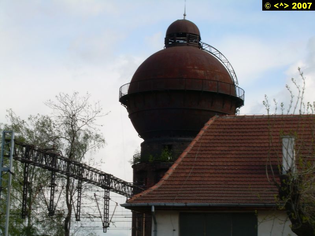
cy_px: 118
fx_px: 1001
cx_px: 158
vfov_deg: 13.5
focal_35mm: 110
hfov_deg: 17.9
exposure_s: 1/136
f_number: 8
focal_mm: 18.9
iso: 50
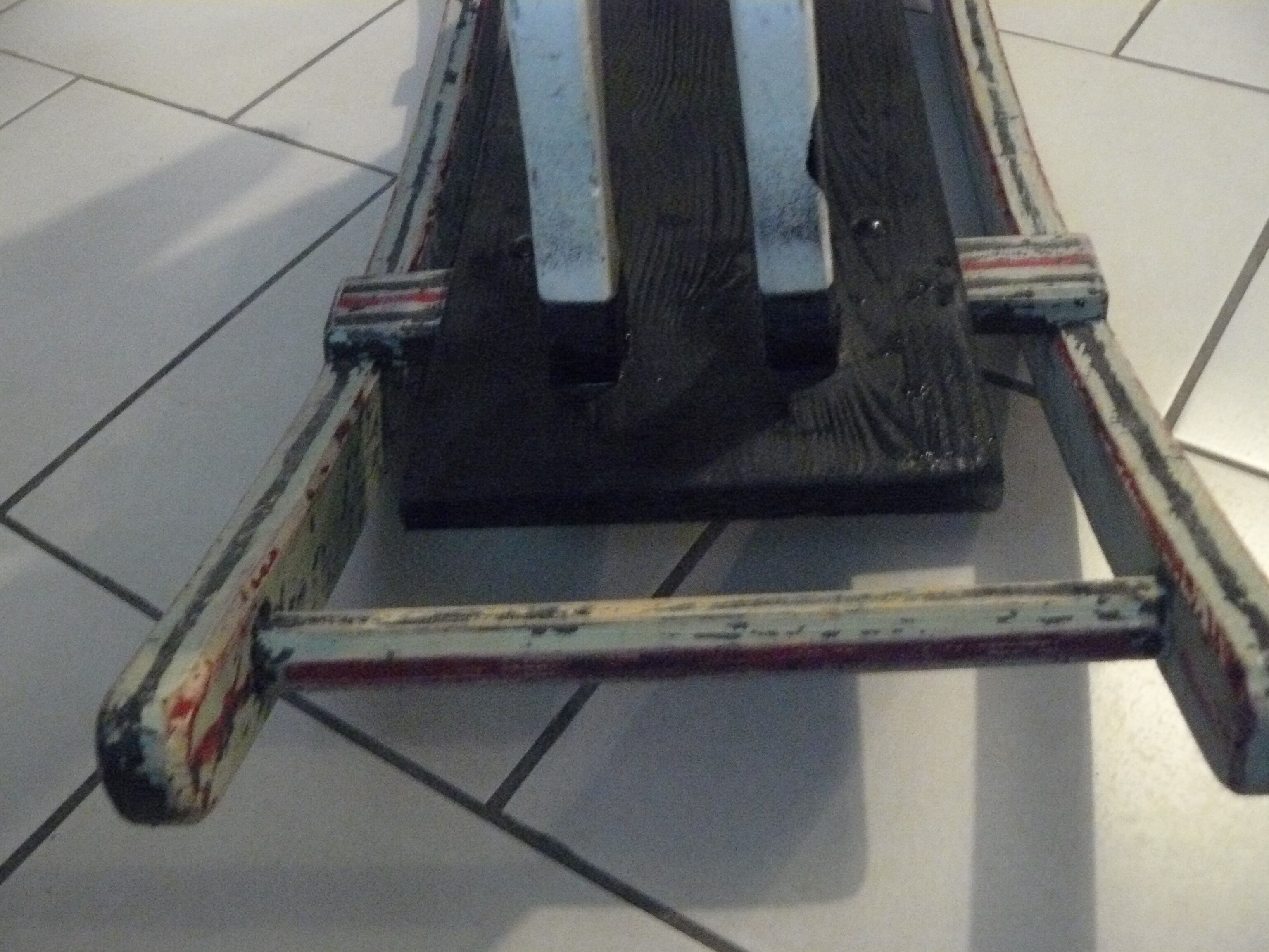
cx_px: 634
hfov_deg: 51.4
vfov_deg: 39.7
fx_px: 1320
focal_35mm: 36
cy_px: 476
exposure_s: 1/13
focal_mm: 6
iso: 800
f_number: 2.8
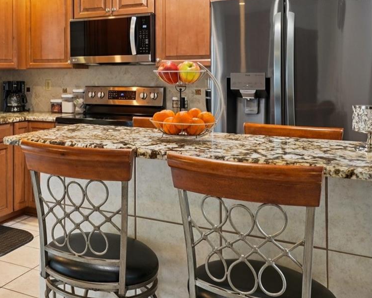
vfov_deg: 32.1
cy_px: 71
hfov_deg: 37.4
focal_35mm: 46
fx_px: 507
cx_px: 29
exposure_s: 1/15
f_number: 8
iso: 800
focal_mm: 23
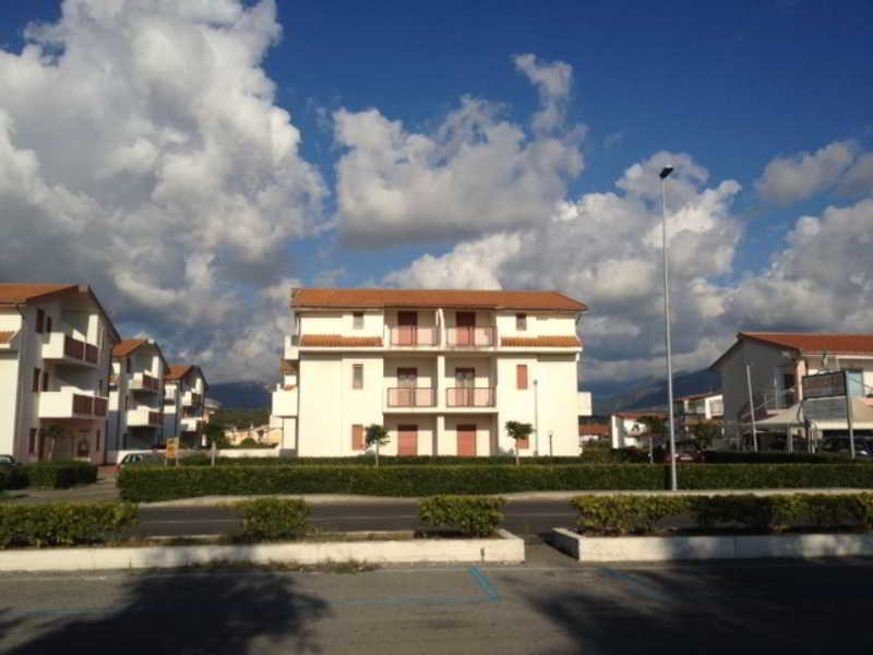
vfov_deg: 40.7
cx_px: 436
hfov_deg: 52.6
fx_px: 883
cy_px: 328
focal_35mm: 35
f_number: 2.4
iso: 64
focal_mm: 4.28
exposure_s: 1/3953
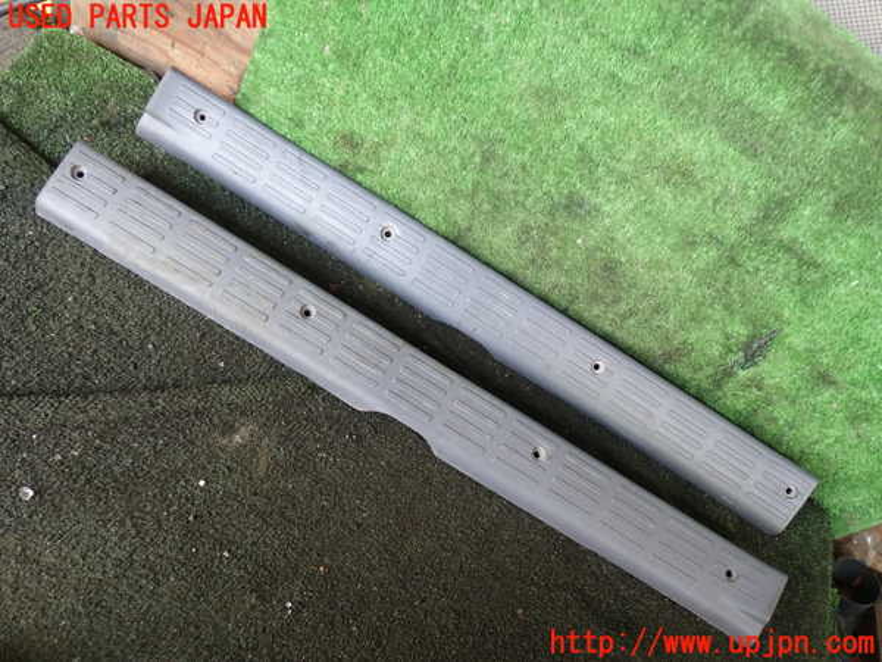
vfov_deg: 46.8
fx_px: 764
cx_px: 441
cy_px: 331
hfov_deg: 60.0
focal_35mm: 30
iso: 200
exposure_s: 1/50
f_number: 2.3
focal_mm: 5.4
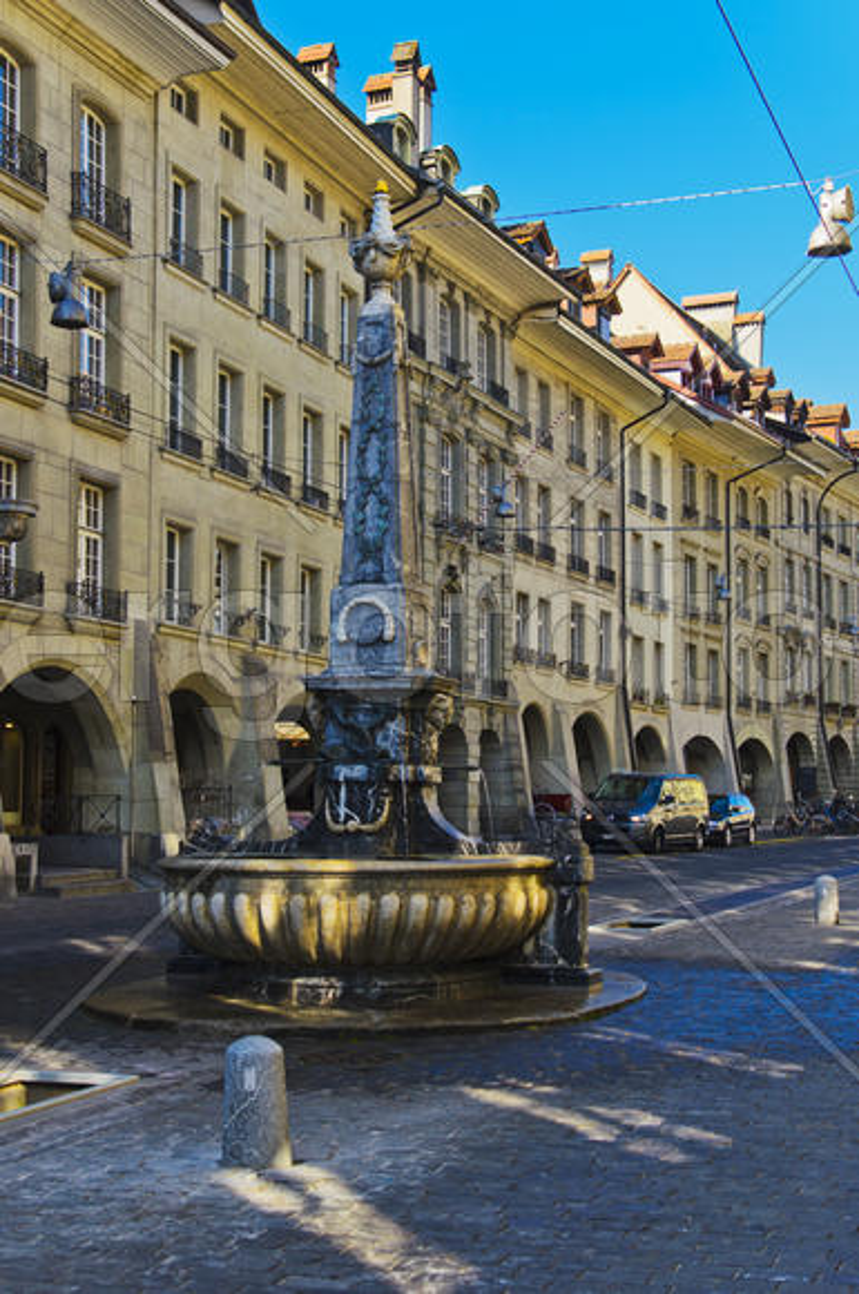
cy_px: 647
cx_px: 430
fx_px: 1885
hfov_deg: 25.7
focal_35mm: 52
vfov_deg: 37.9
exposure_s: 1/500
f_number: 4
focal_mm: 35
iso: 100
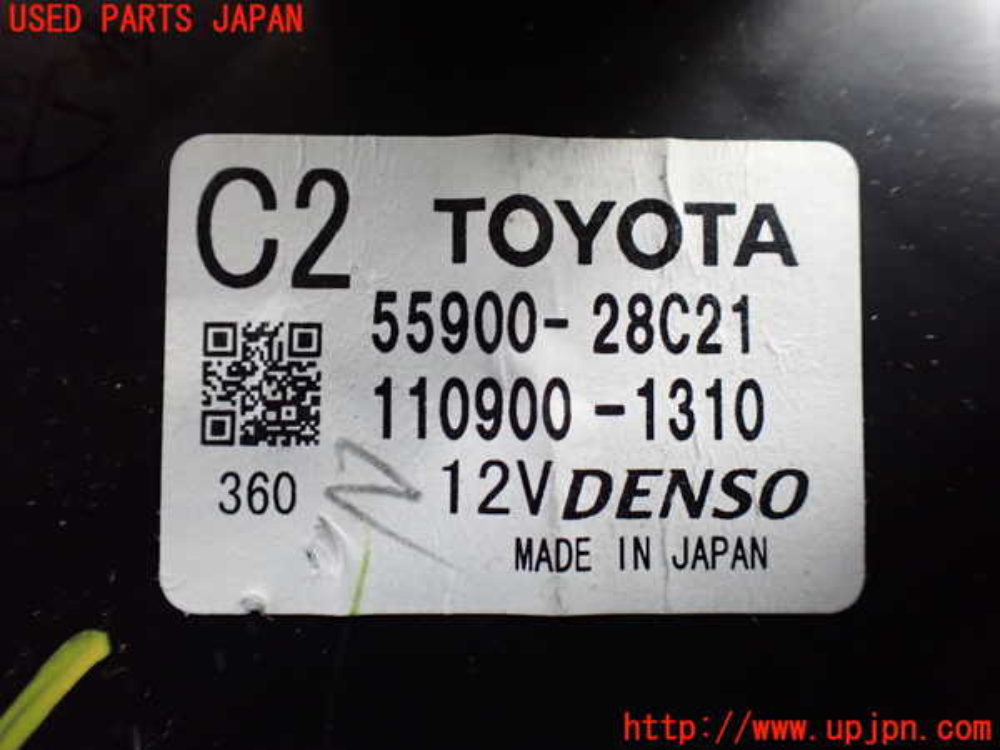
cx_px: 500
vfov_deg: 46.8
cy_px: 375
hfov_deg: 60.0
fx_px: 867
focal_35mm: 30
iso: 800
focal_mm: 5.4
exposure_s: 1/40
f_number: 2.3
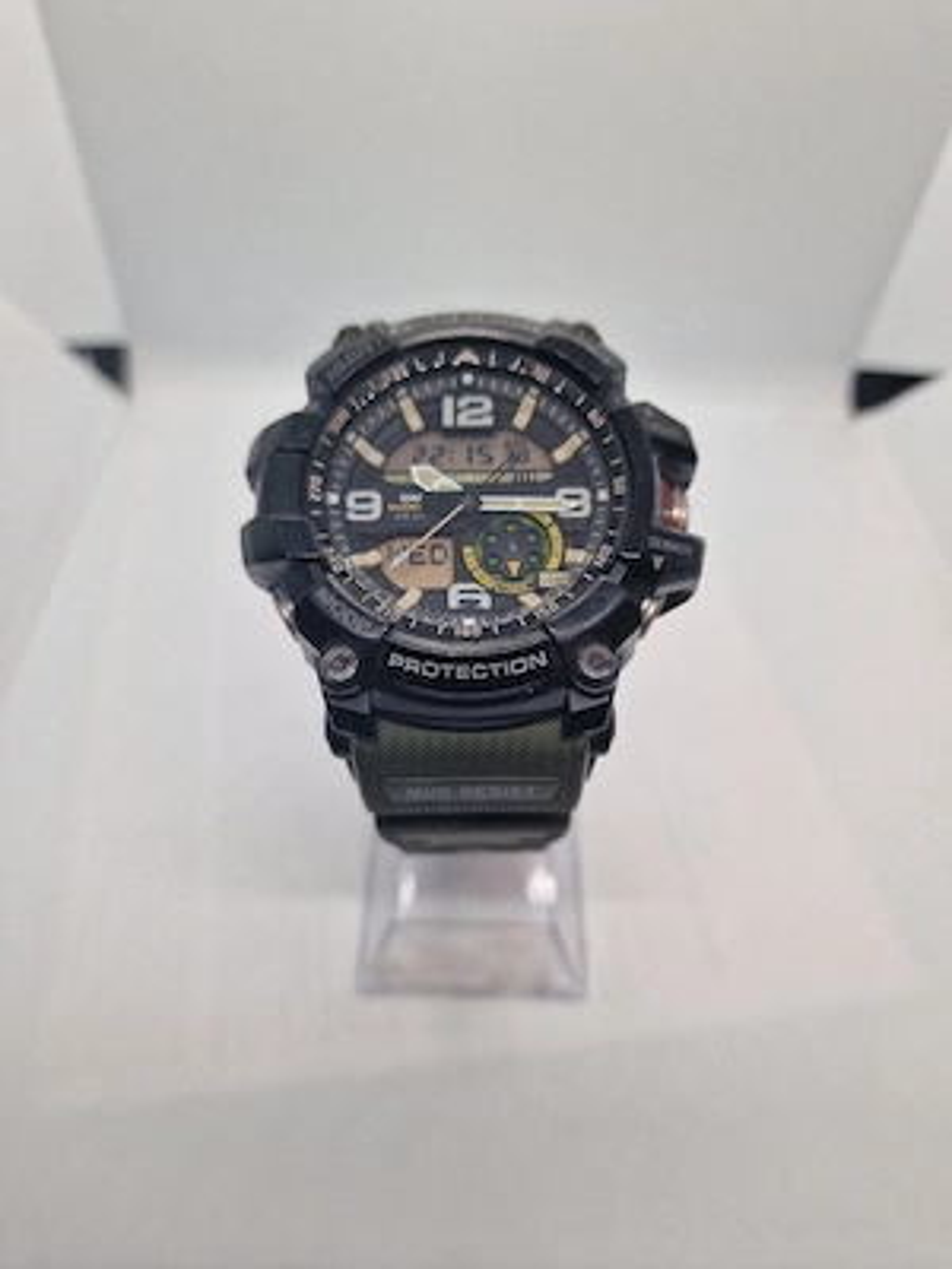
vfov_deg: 73.9
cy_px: 634
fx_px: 843
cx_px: 476
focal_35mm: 23
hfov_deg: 58.9
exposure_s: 1/182
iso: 50
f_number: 1.8
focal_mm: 6.4
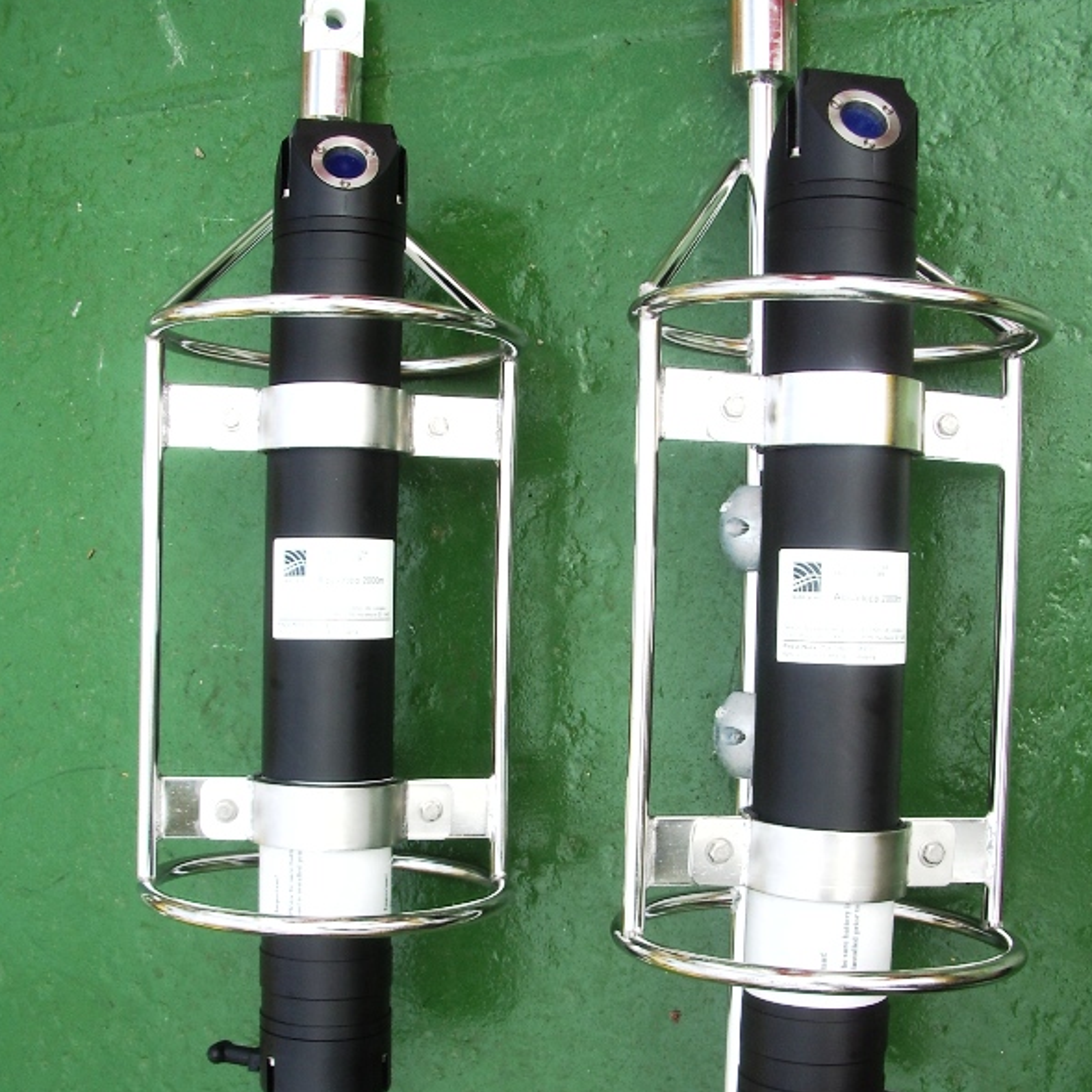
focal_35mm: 42
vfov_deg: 39.8
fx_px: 1499
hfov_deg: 40.0
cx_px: 554
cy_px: 680
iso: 50
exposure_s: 1/200
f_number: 4.3
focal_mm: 5.8
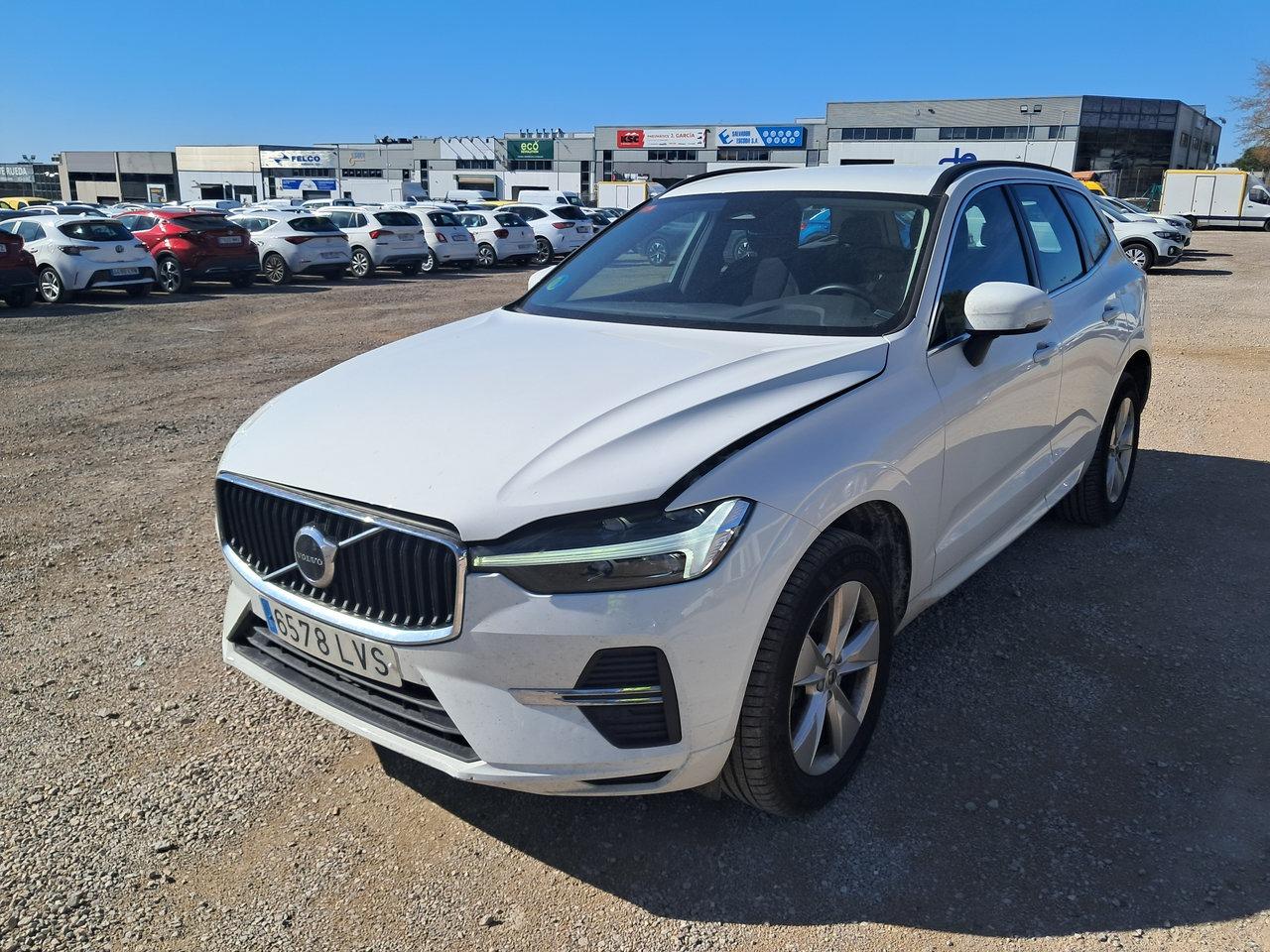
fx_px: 991
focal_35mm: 27
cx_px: 635
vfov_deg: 51.4
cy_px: 476
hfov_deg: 65.3
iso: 50
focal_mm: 4
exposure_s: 1/1080
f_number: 1.8
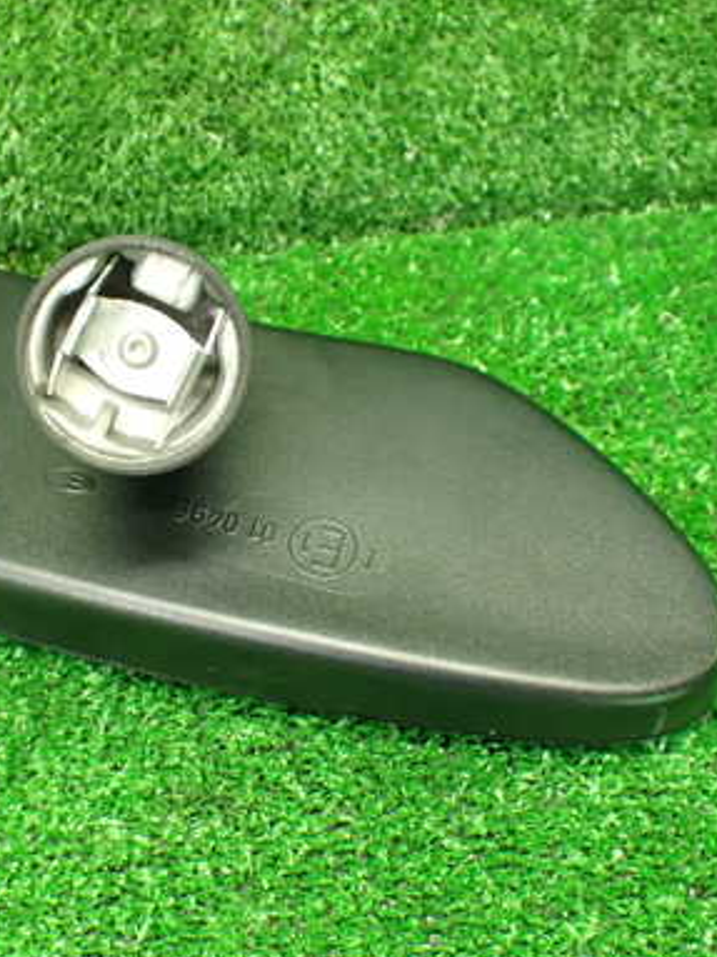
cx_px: 197
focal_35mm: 47
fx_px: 1299
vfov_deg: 40.4
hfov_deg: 30.4
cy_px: 477
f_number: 2.3
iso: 800
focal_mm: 5.4
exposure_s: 1/60
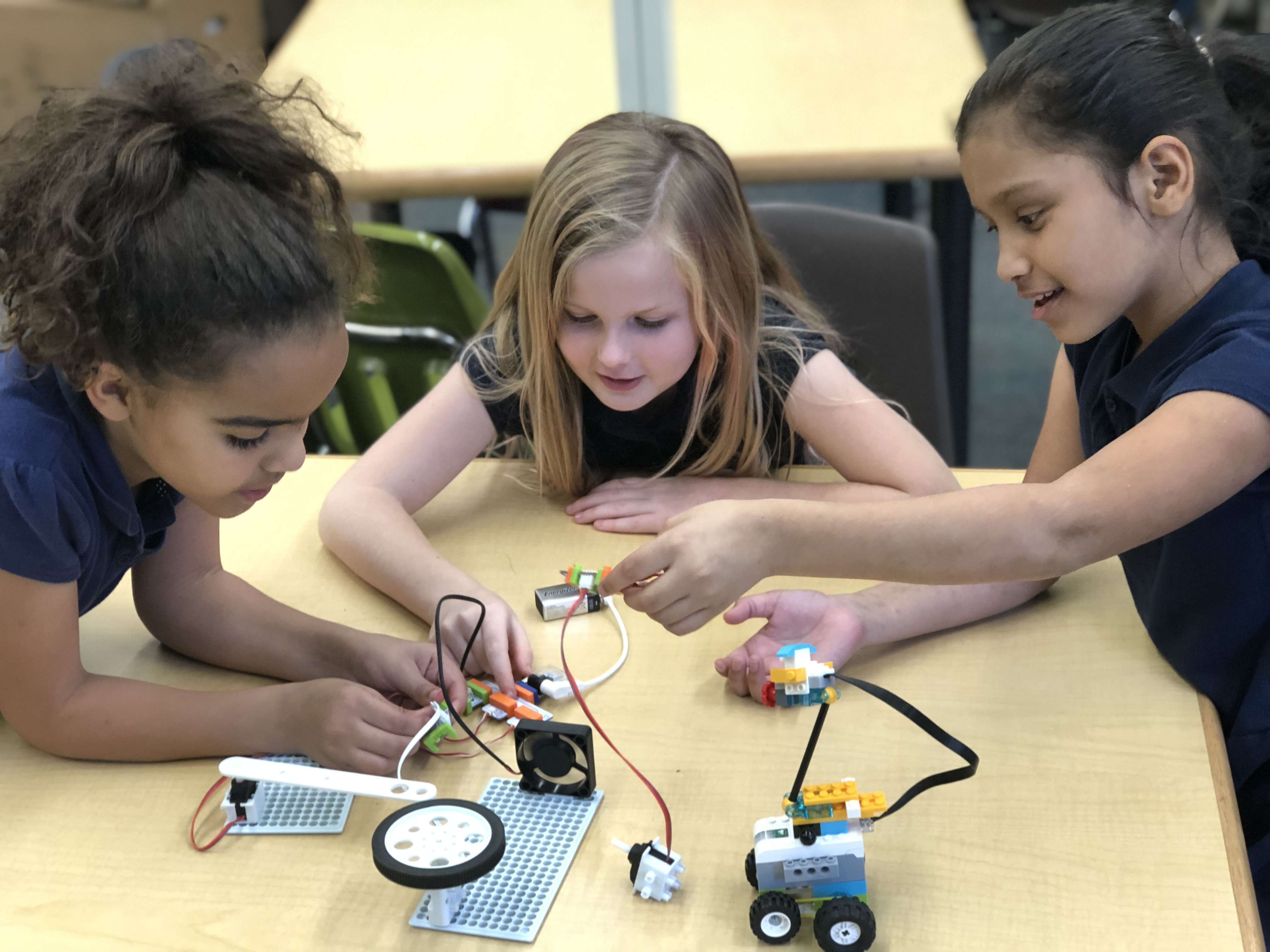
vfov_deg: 25.7
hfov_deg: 33.8
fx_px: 2091
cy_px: 476
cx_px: 635
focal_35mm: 57
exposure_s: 1/30
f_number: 2.8
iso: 160
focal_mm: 6.6
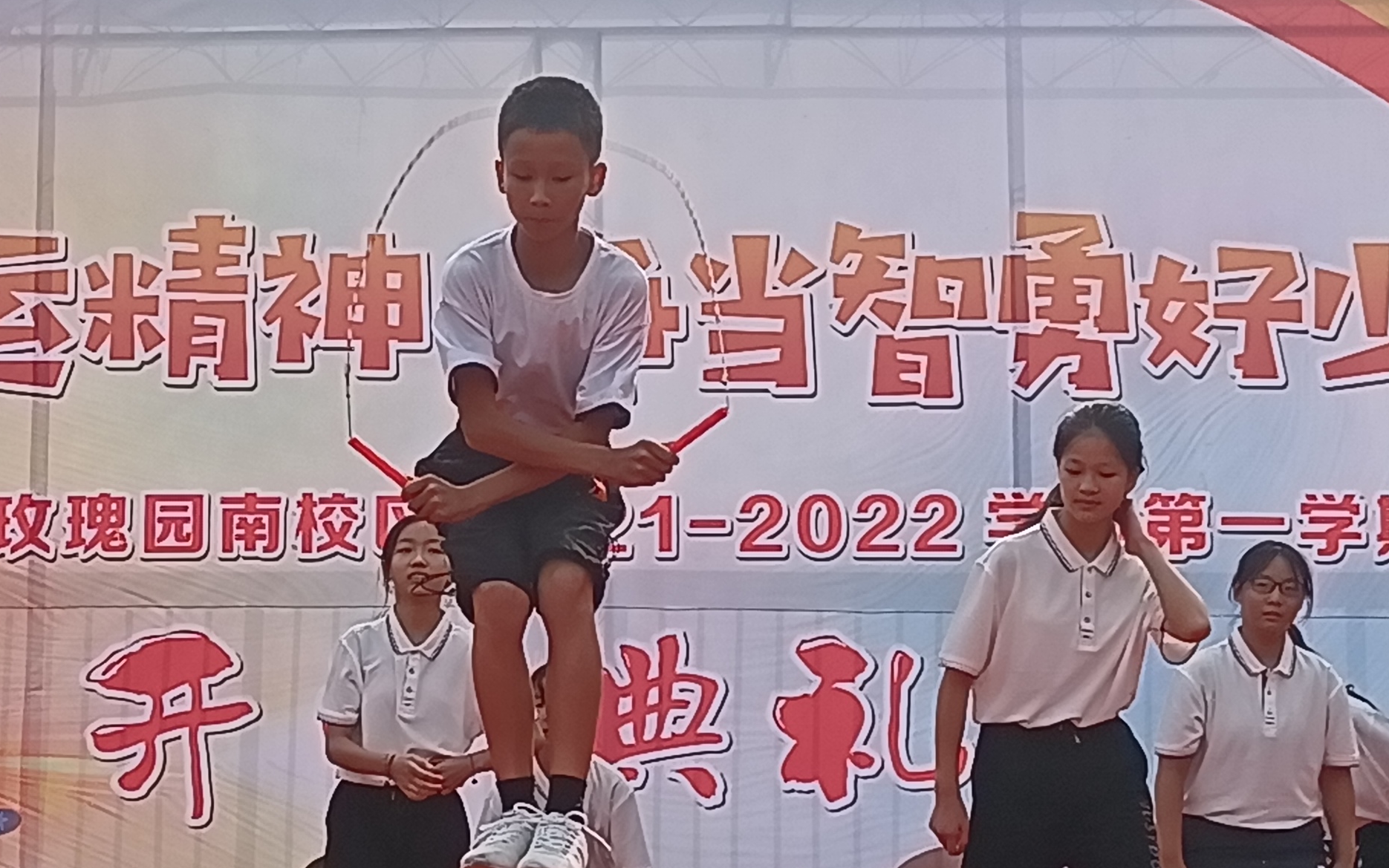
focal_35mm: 96
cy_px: 561
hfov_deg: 21.5
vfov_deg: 13.6
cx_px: 394
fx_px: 3634
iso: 100
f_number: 1.9
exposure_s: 1/813
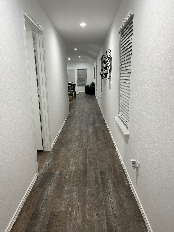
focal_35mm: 26
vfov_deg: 67.3
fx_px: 174
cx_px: 87
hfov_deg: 53.1
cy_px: 116
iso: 80
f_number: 1.6
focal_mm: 5.1
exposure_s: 1/60
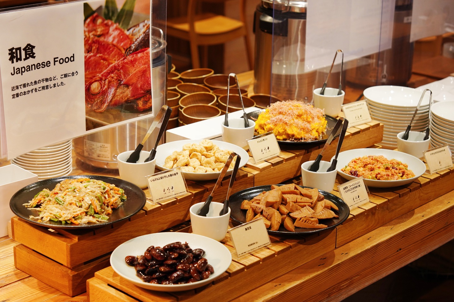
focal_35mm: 70
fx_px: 883
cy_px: 151
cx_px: 227
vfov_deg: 19.5
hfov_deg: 28.8
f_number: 5
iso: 1000
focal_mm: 70
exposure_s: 1/125
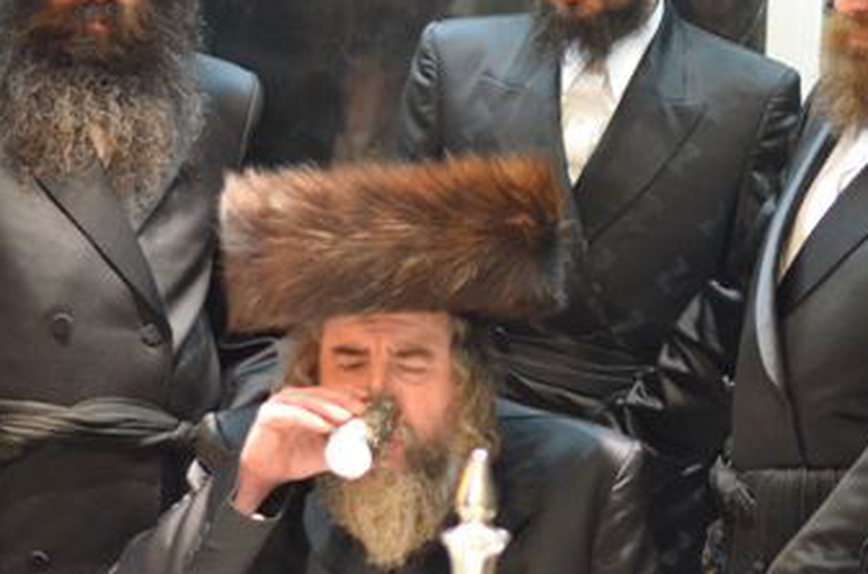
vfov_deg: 9.5
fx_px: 3438
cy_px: 106
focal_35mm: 143
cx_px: 654
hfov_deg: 14.3
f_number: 1.8
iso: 4000
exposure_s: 1/200
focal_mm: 50
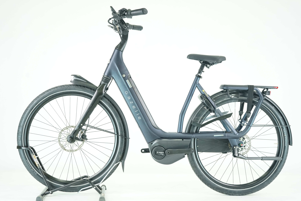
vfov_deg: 28.1
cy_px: 100
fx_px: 401
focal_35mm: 48
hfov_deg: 41.1
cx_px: 150
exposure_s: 1/200
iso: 3200
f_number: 5
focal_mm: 48
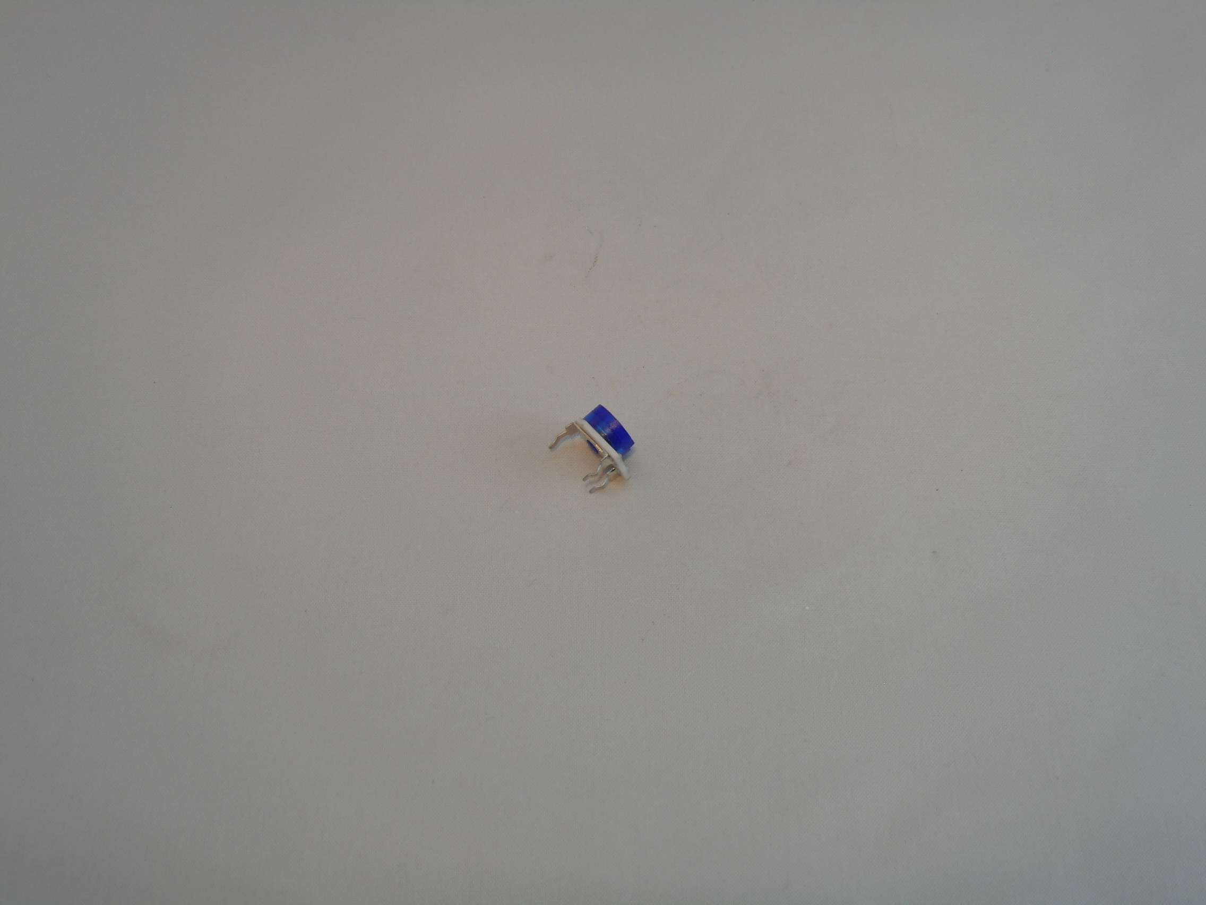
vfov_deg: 21.9
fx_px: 2334
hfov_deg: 29.0
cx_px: 603
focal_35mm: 67
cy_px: 452
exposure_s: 1/30
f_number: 5.3
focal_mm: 12
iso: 80
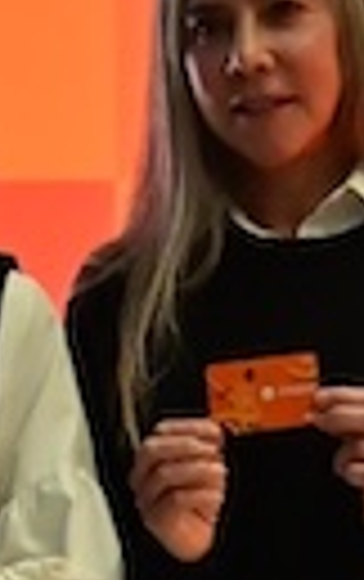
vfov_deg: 4.0
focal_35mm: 520
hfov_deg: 2.5
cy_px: 796
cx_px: -4
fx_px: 8226
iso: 2500
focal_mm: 66
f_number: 4
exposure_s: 1/500
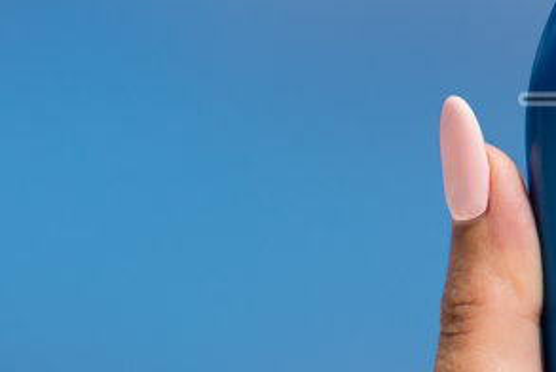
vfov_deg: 1.3
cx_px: 835
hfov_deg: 1.9
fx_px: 16866
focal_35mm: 1091
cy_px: 6
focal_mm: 200
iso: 100
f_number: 5.6
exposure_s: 1/1000
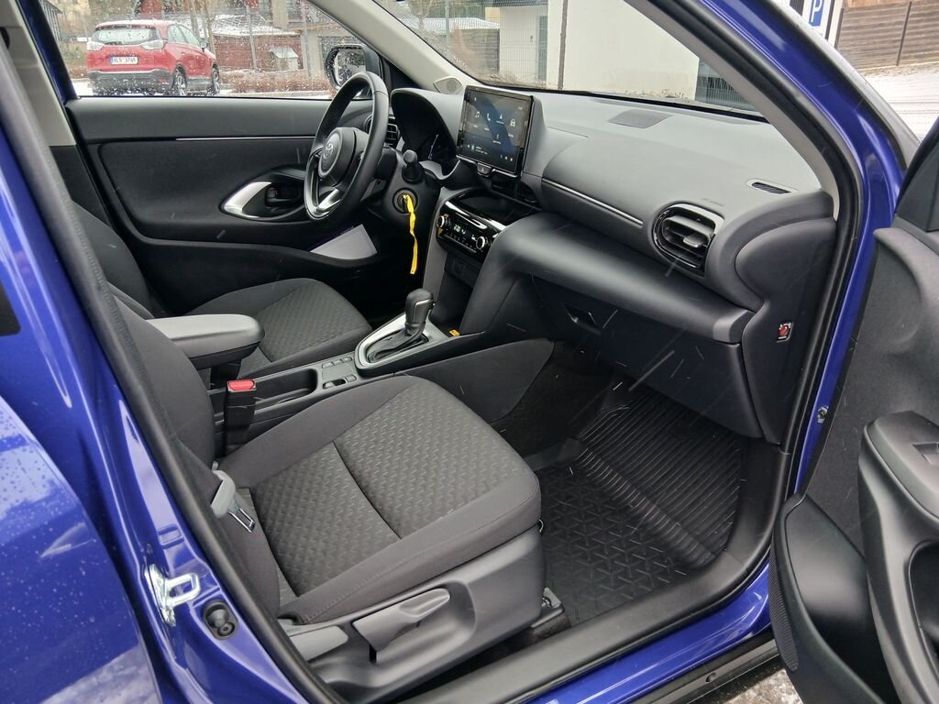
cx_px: 470
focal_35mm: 26
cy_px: 352
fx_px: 705
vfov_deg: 53.1
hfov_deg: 67.3
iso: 100
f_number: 1.8
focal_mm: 3.98
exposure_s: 1/50
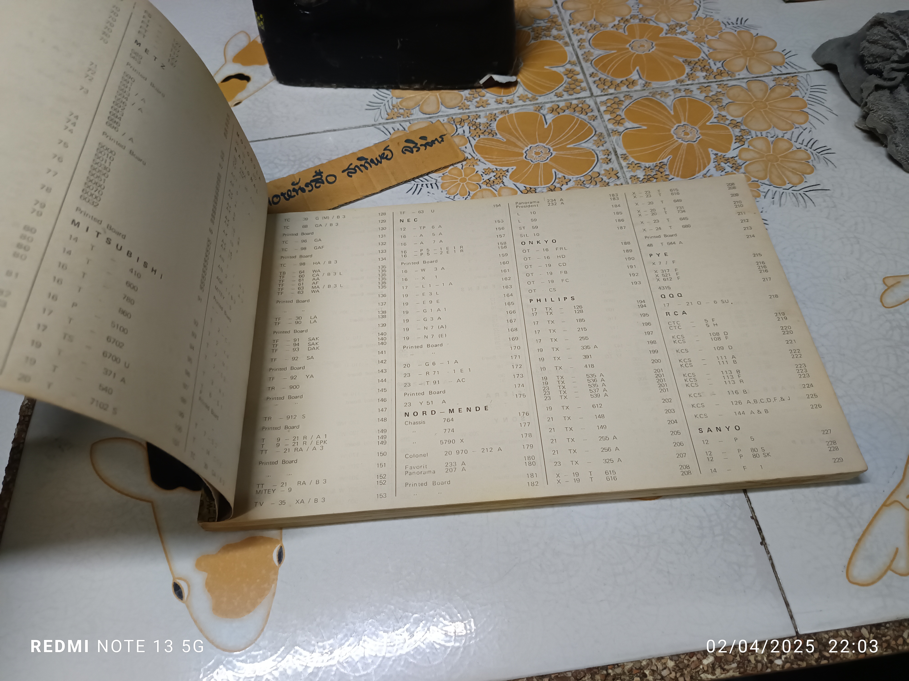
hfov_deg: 71.6
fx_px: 630
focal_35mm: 24
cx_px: 454
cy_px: 340
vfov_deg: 56.8
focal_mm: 5.31
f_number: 1.7
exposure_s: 1/50
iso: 1179
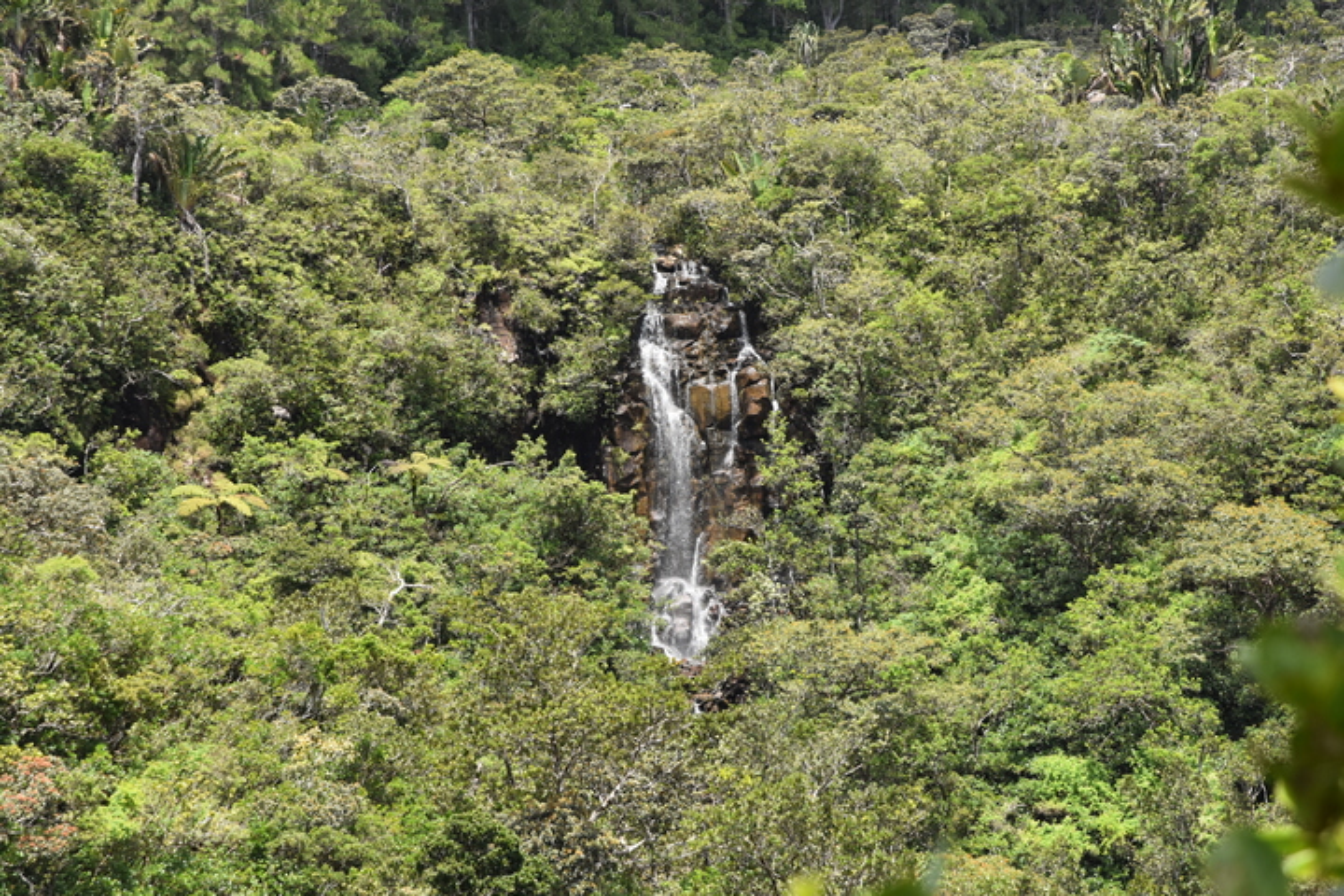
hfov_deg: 16.1
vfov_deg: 10.8
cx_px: 672
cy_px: 448
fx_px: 4760
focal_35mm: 128
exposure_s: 1/500
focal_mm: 85
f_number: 8
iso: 450
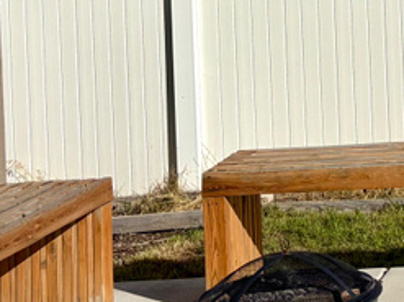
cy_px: -193
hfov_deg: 16.3
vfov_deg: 12.8
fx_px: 1260
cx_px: 641
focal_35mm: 108
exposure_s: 1/7813
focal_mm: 5.96
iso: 50
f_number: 1.6
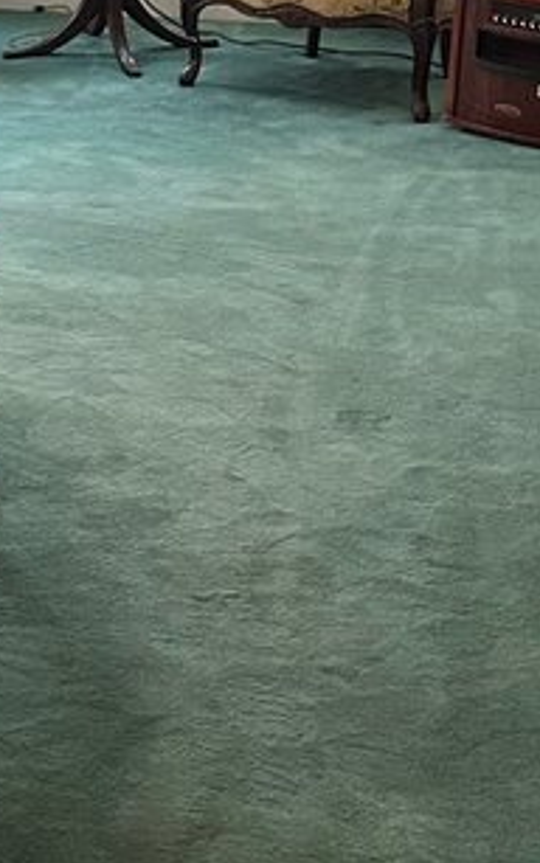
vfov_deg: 21.3
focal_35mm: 94
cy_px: -10
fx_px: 2212
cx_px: -15
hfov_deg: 13.7
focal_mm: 6.86
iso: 500
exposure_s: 1/60
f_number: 1.78
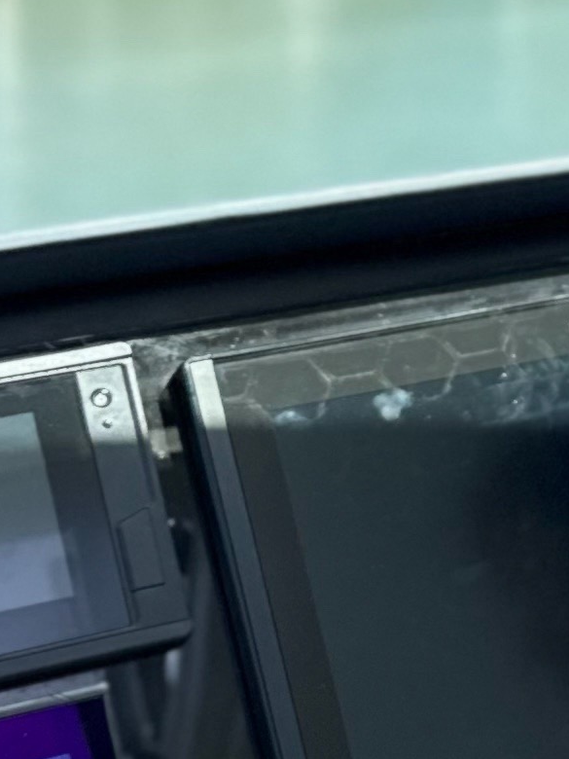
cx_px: 1342
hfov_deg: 10.4
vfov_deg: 15.5
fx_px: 2718
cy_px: -33
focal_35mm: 124
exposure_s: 1/1200
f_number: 1.8
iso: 80
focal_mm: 6.86
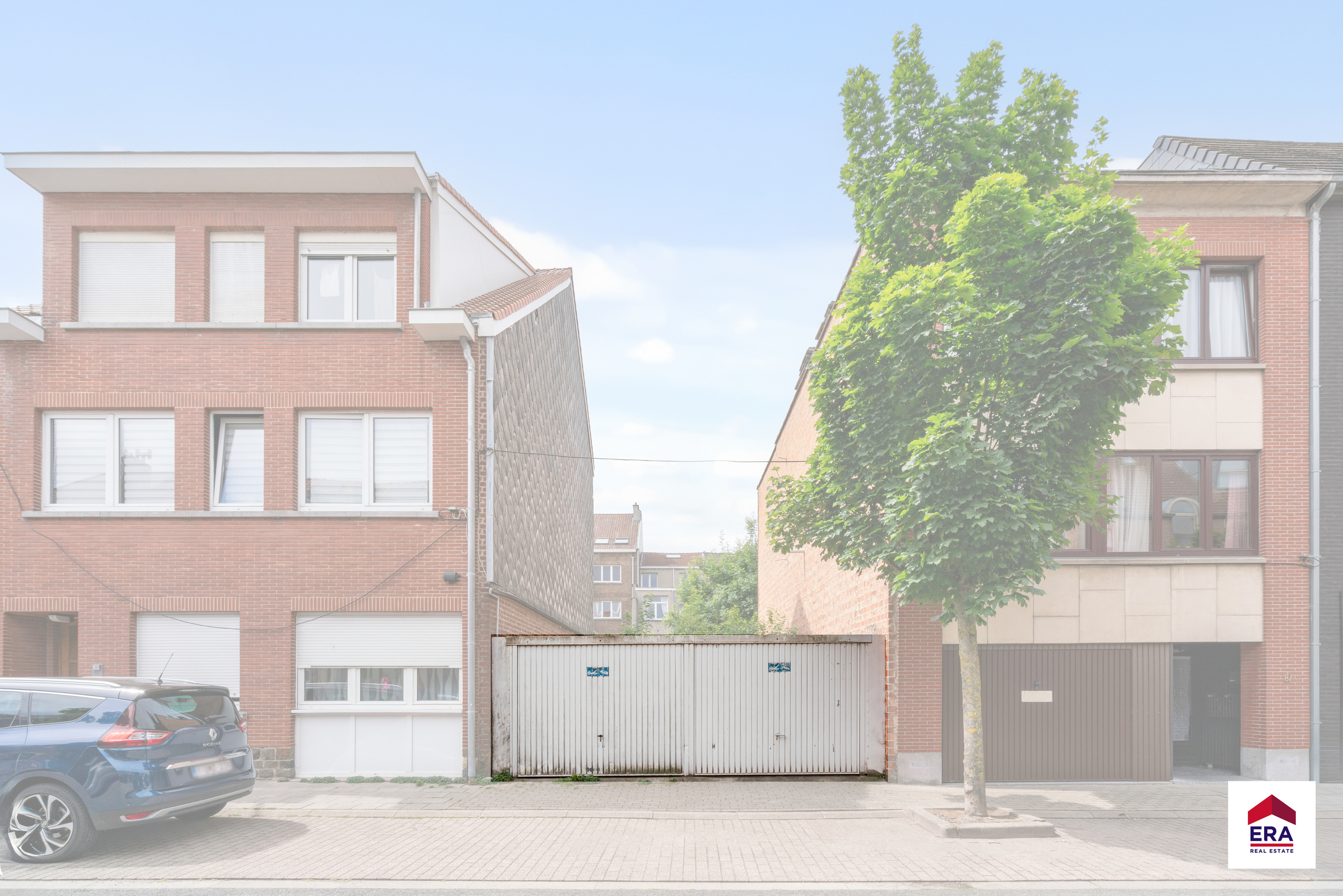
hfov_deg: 96.7
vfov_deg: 73.8
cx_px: 672
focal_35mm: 16
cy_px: 448
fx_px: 597
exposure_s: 1/250
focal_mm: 16
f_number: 11
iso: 250
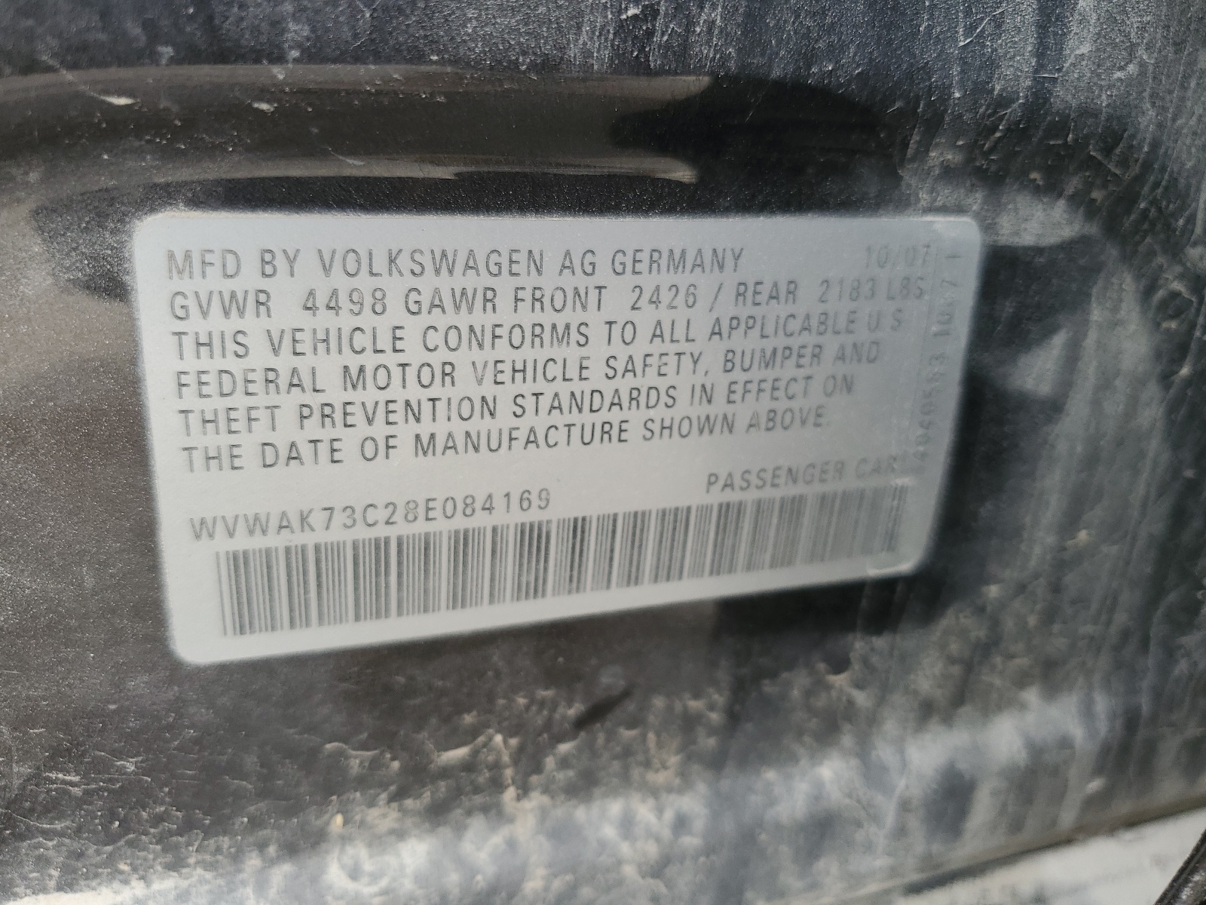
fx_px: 906
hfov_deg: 67.3
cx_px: 603
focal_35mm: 26
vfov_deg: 53.1
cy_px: 452
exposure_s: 1/167
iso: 50
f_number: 1.5
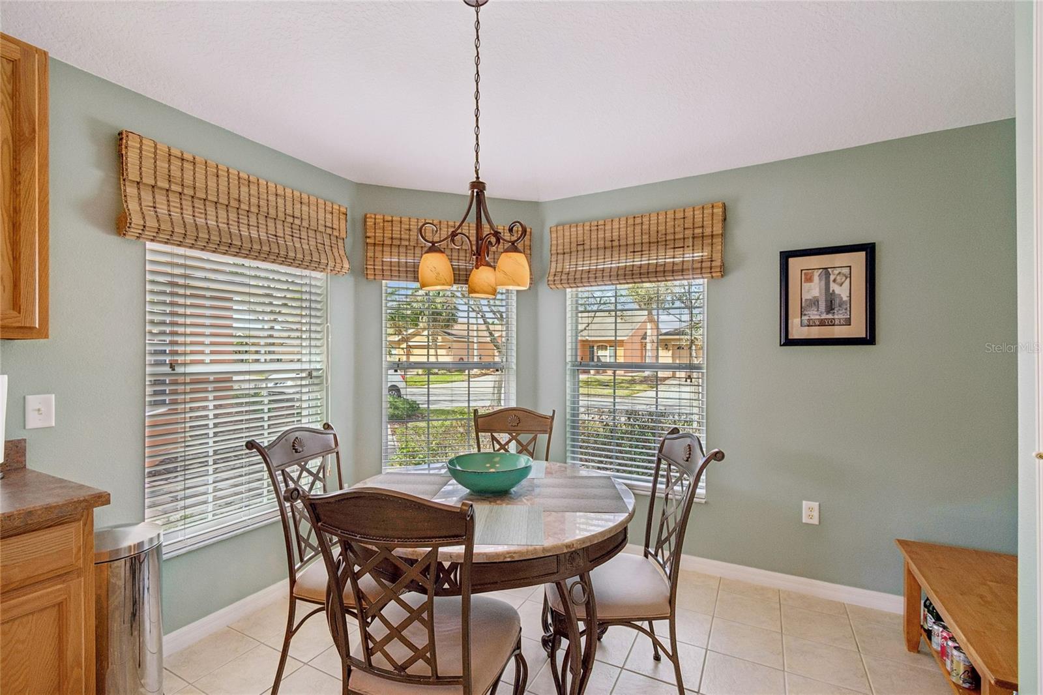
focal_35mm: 15
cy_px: 348
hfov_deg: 100.4
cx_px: 522
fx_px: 434
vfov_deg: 77.3
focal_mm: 10
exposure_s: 1/80
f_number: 7.1
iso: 100
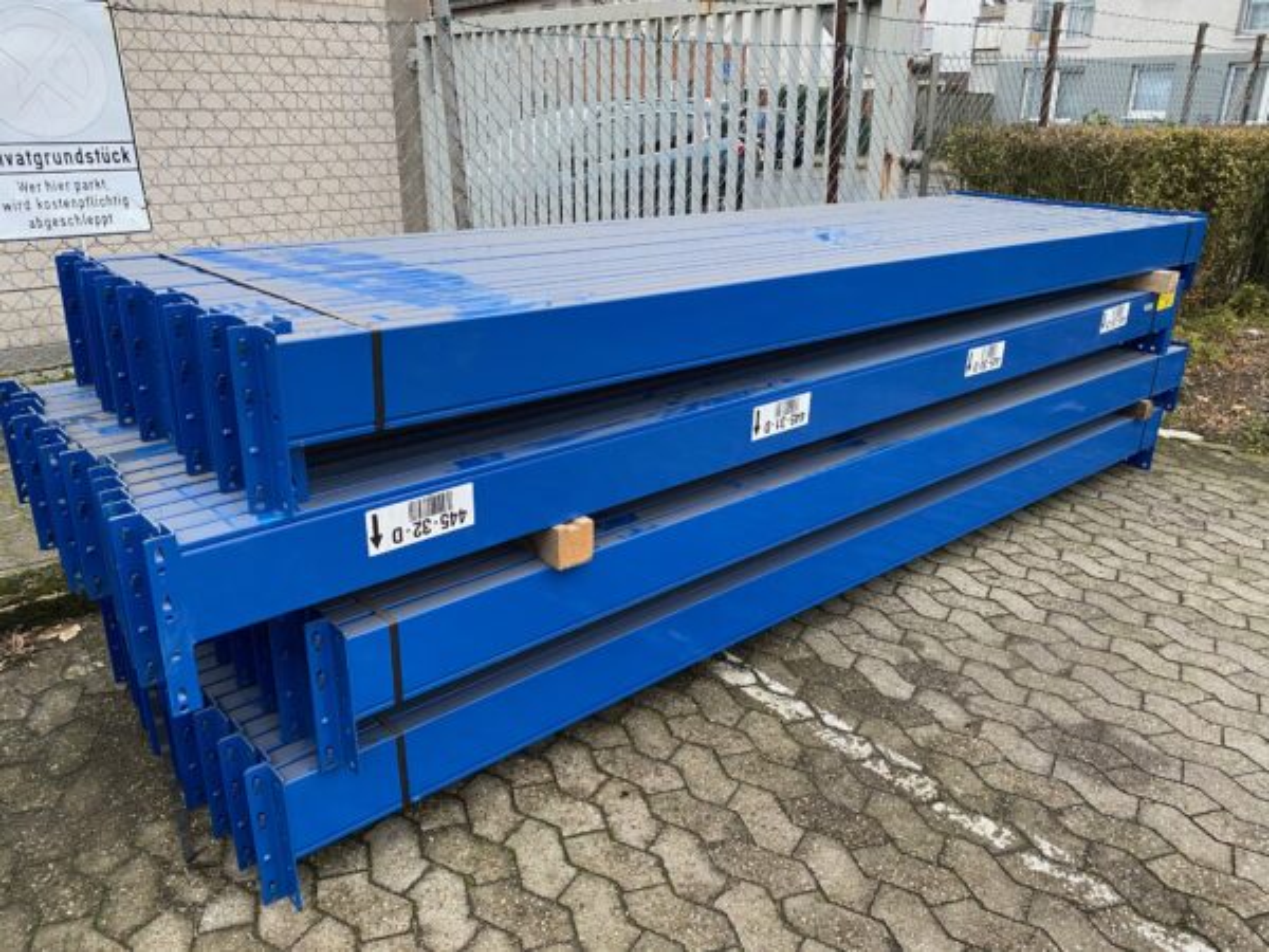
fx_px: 953
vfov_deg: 53.1
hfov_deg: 67.3
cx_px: 634
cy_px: 476
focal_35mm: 26
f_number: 1.8
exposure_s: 1/60
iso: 160
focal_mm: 4.25
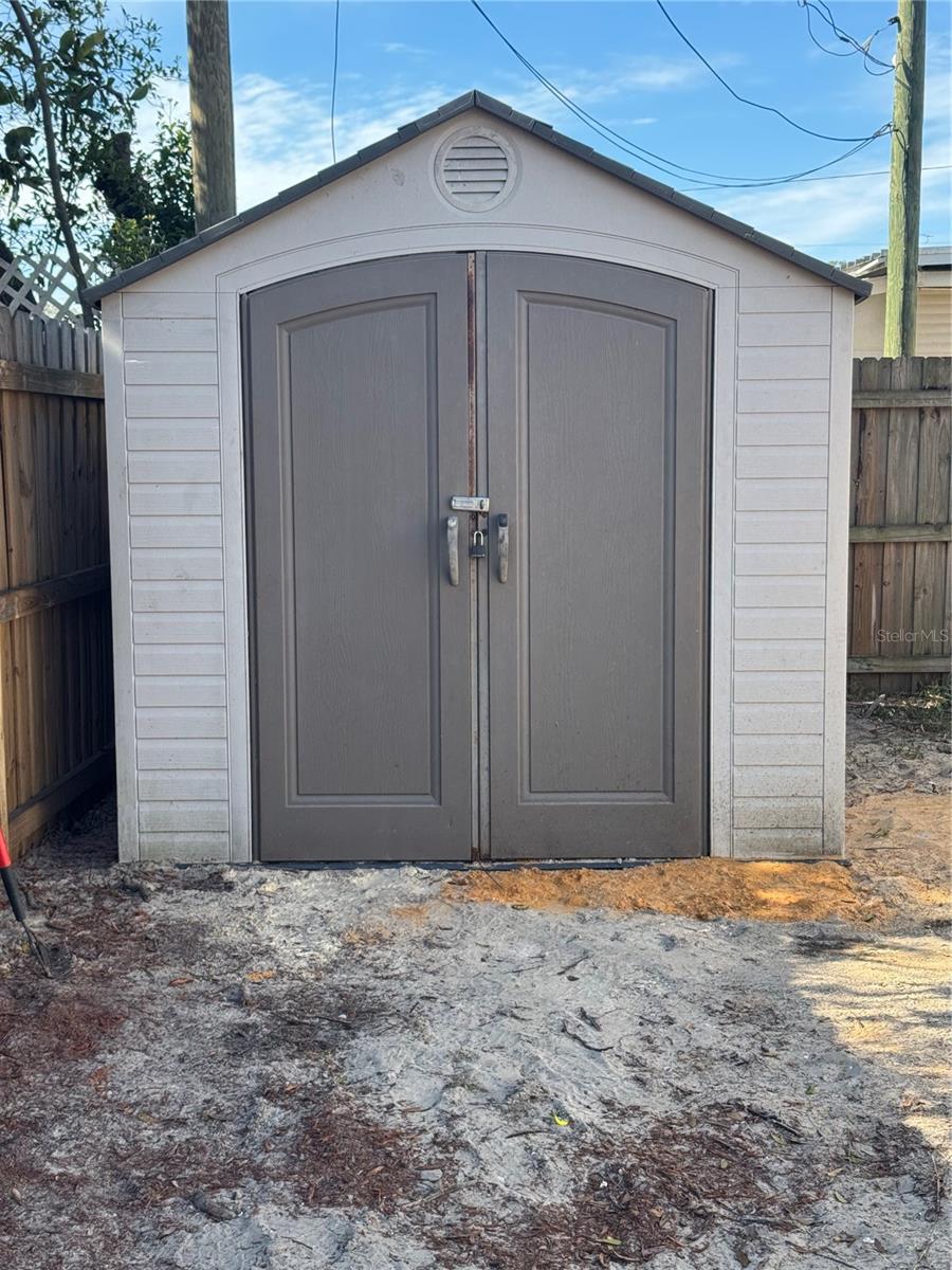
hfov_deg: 30.3
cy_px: 635
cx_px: 476
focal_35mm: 48
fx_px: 1760
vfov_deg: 39.7
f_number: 1.78
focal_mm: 6.76
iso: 64
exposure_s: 1/783
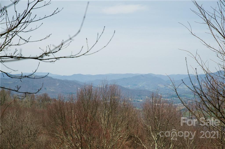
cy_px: 74
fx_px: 437
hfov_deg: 28.9
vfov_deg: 19.4
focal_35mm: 70
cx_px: 112
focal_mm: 70
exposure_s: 1/1250
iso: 200
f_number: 7.1
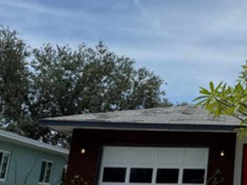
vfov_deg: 22.8
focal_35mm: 64
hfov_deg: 26.1
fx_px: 457
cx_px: 314
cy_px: 51
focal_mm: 6.76
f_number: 1.78
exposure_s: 1/10309
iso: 80
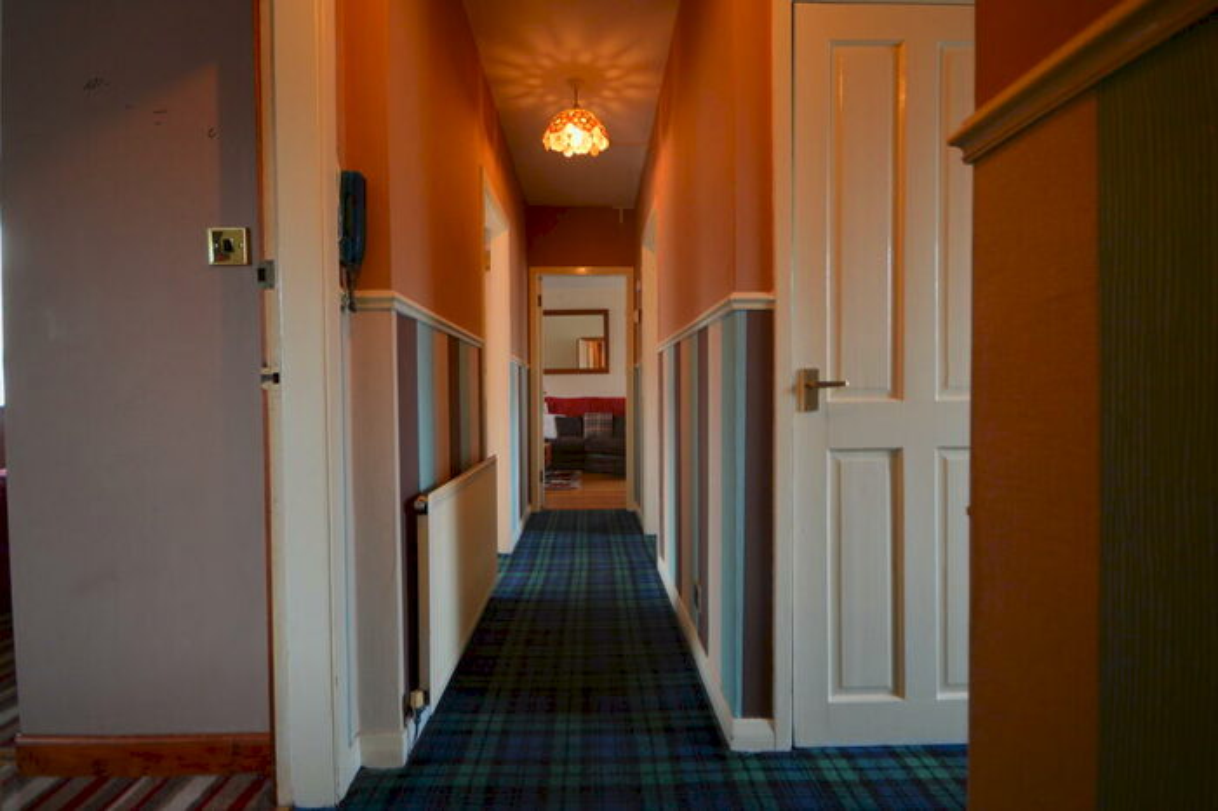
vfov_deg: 72.0
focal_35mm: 16
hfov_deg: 95.0
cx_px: 609
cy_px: 406
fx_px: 558
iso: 800
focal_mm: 11
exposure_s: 1/60
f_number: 4.2
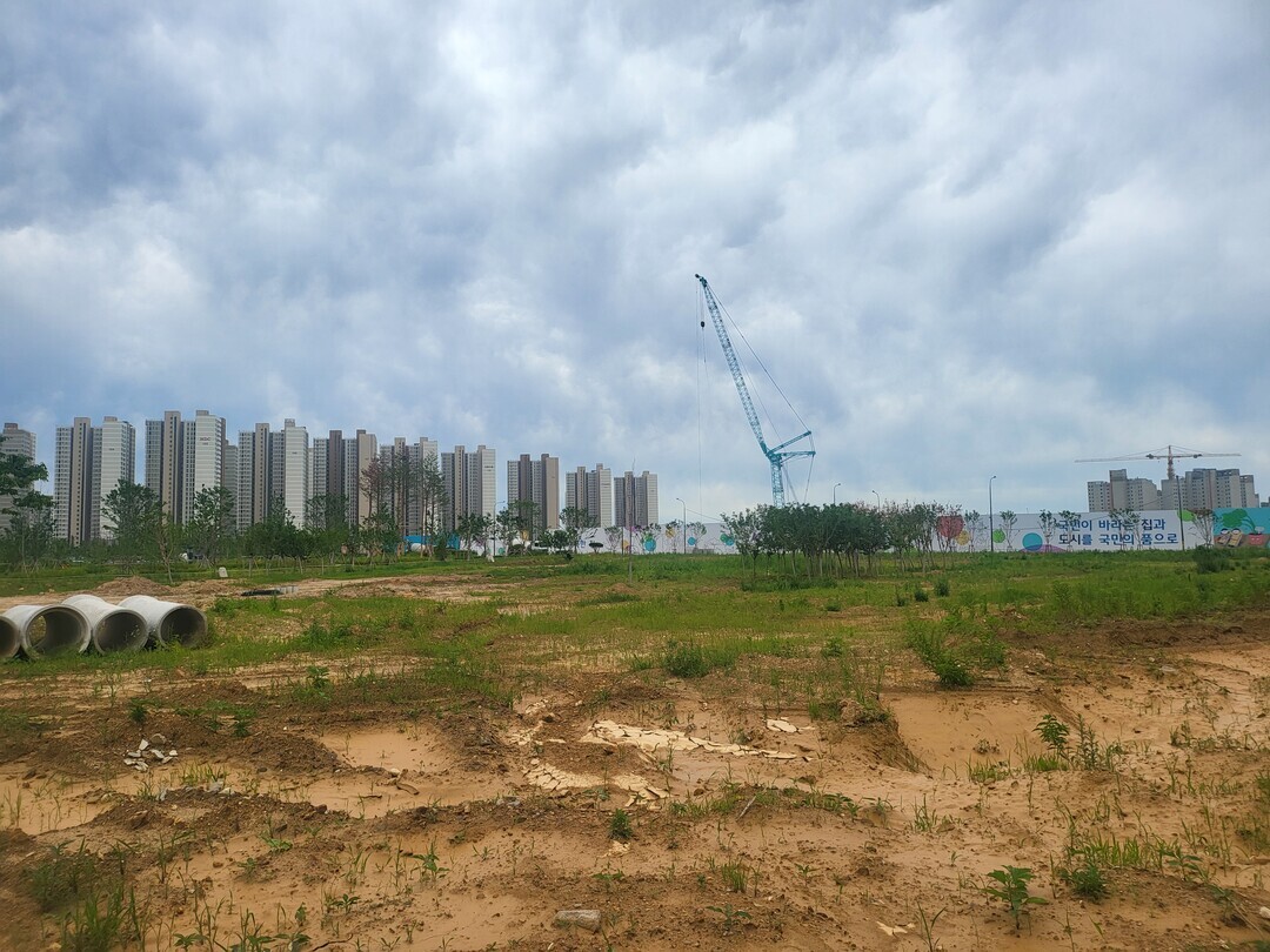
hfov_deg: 71.6
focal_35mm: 24
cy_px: 476
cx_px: 635
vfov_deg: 56.8
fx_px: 881
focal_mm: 5
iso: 40
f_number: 1.8
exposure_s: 1/1461
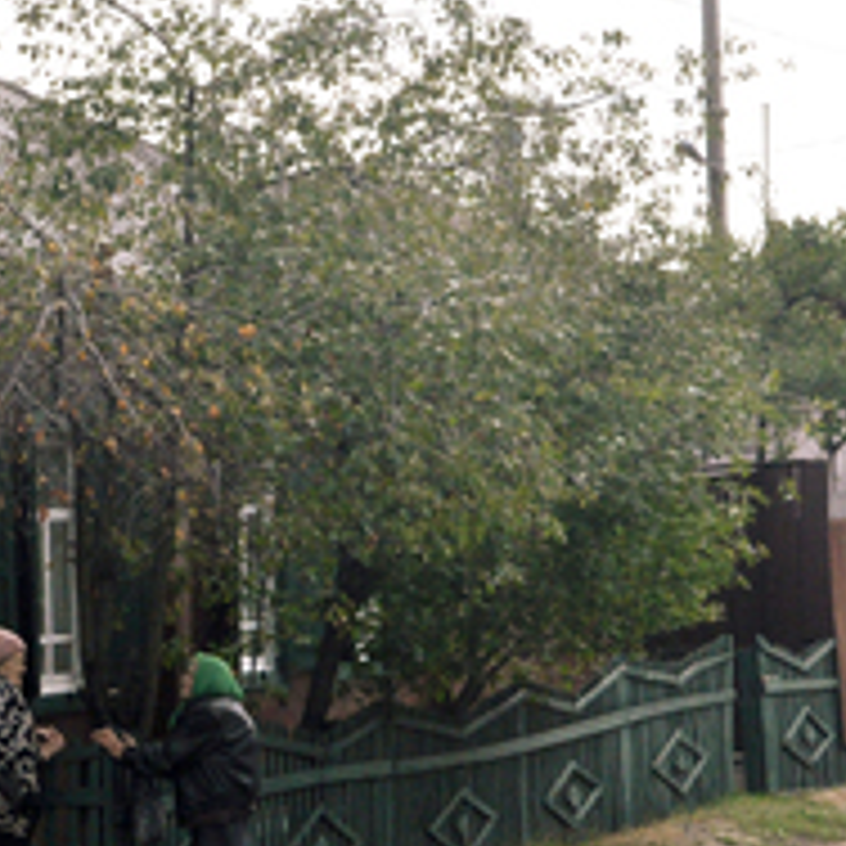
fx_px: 4646
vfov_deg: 10.4
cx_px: 117
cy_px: 655
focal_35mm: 168
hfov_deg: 10.4
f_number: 14
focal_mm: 55
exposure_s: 1/640
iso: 400
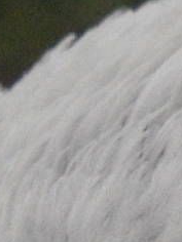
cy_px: 401
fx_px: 9976
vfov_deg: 1.4
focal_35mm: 1423
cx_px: 204
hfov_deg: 1.0
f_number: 4.6
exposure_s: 1/15
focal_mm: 34.8
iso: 400
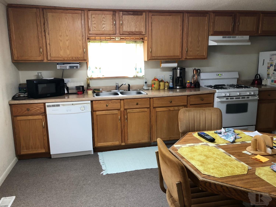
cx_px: 138
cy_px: 104
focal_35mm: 28
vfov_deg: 49.7
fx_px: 223
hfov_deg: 63.5
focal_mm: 3.99
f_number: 1.8
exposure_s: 1/17
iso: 40
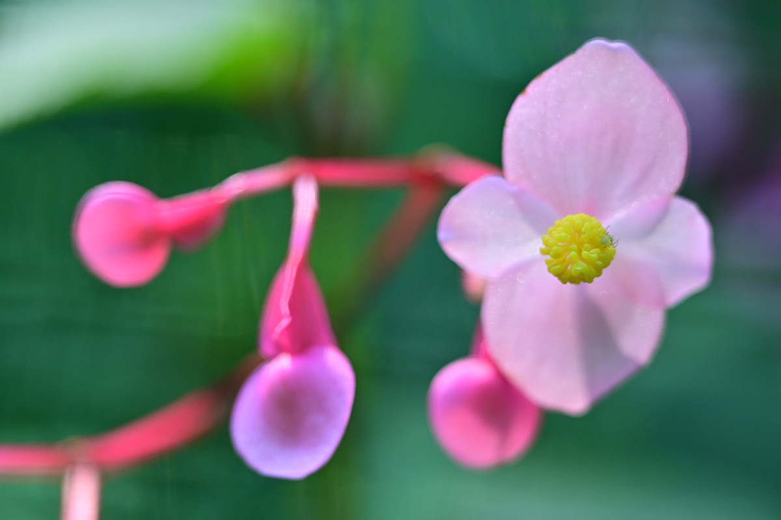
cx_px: 390
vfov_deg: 9.9
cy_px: 260
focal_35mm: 138
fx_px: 2992
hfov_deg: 14.9
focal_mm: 92
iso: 280
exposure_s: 1/160
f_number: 4
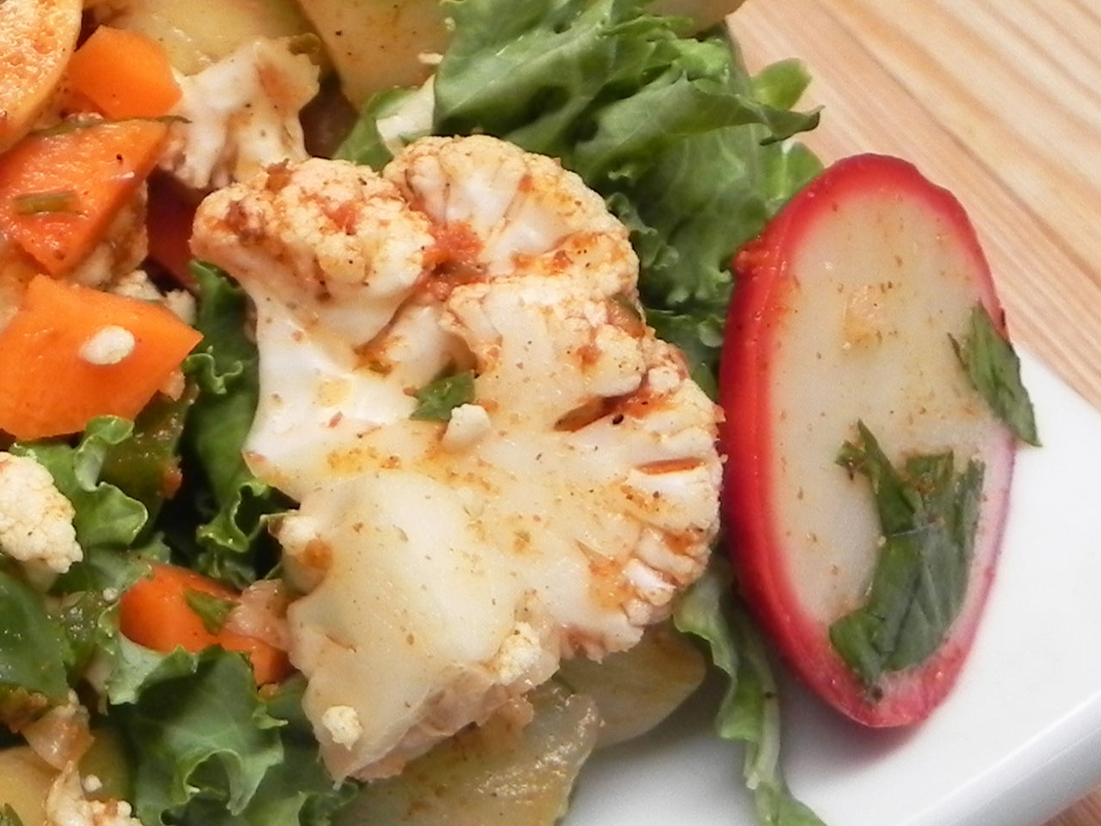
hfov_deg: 21.2
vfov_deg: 18.0
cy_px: 340
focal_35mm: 82
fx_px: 2609
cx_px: -393
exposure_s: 1/51.3
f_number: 2.8
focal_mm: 5.2
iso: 160
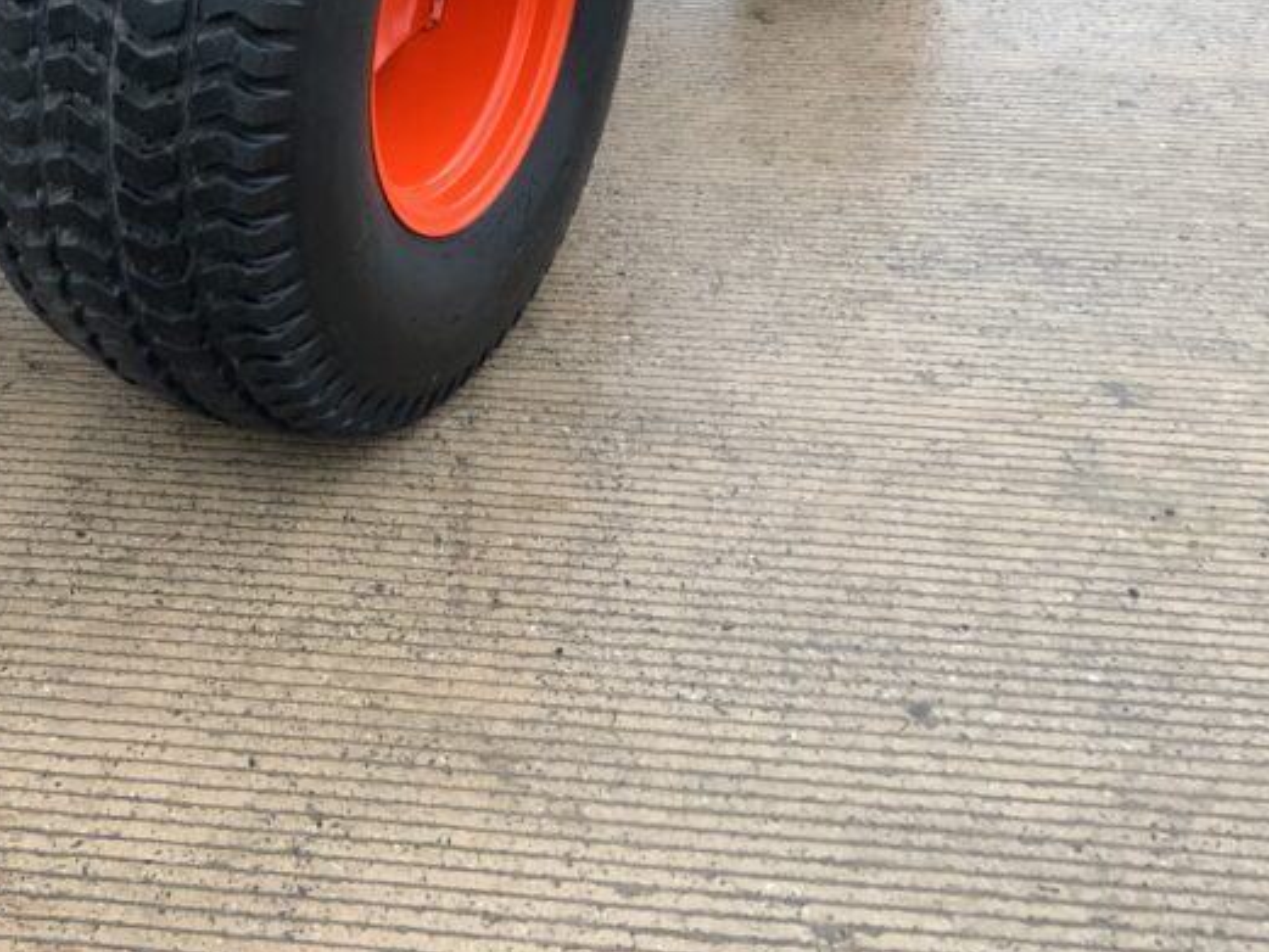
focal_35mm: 57
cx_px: 358
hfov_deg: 33.3
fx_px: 2090
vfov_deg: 24.6
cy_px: 29
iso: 50
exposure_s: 1/122
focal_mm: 3
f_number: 1.8
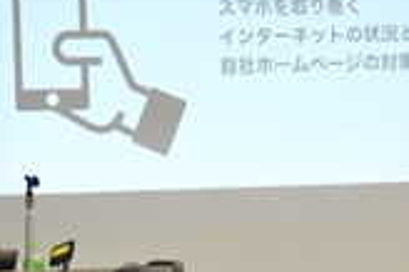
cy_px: 116
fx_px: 3530
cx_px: 224
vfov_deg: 4.4
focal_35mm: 311
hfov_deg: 6.6
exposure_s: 1/320
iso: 3200
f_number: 5.6
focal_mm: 68
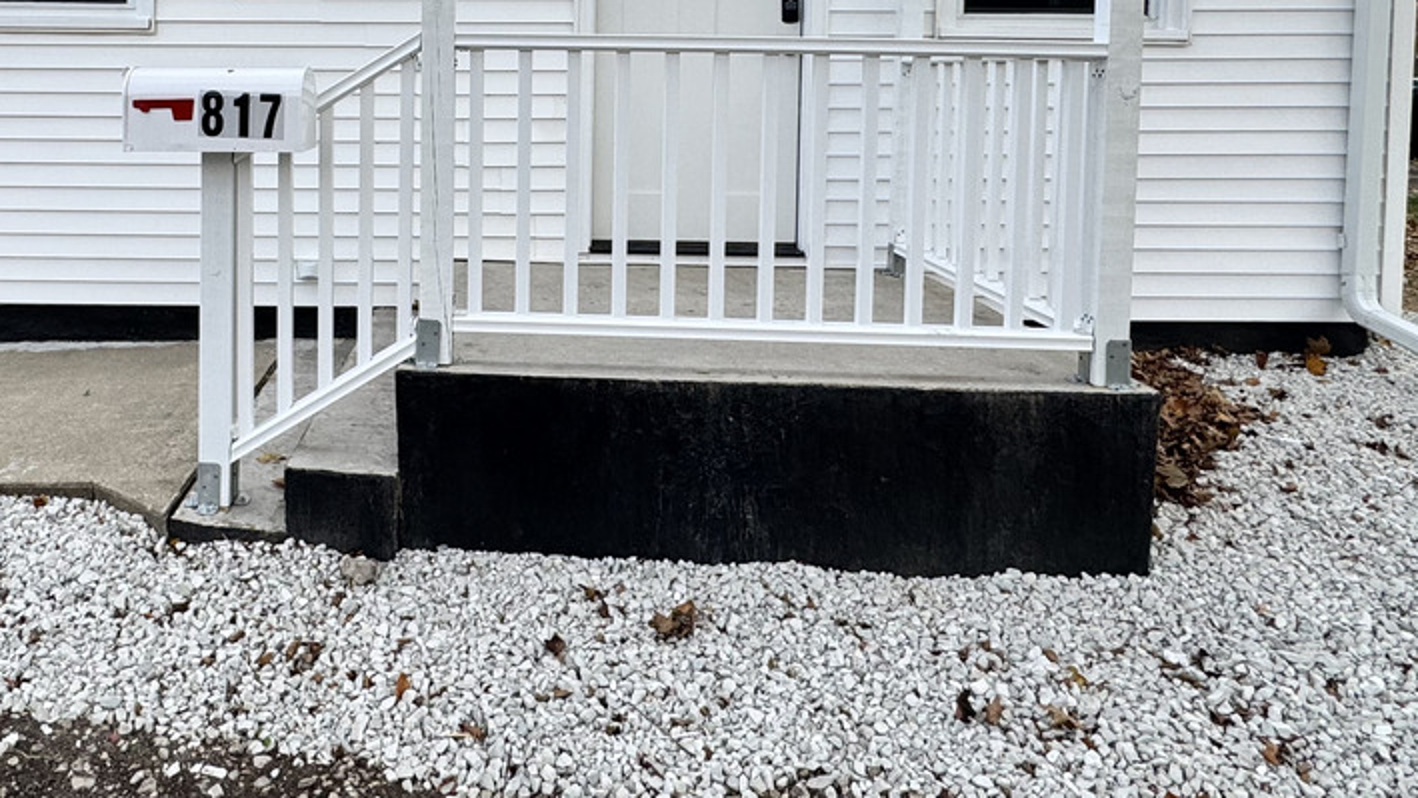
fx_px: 1166
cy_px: 132
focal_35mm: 31
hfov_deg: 61.1
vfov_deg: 36.2
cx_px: 472
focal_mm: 2.22
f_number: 2.2
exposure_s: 1/675
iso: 40
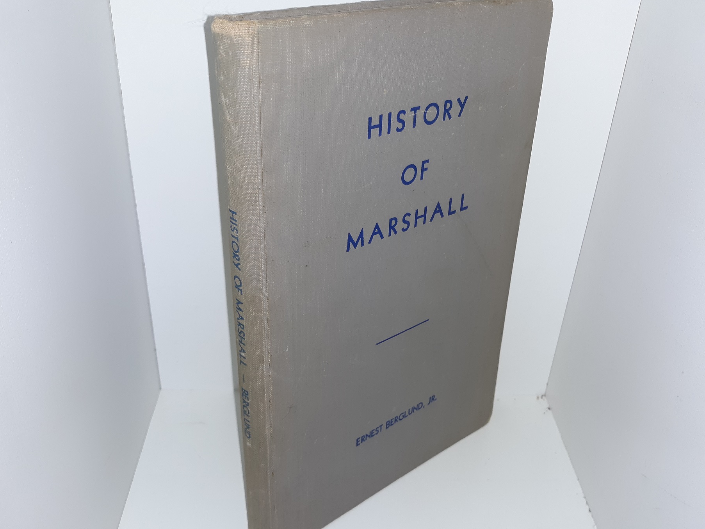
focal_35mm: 32
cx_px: 369
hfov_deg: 56.8
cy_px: 273
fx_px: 652
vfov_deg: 44.2
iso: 50
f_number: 1.7
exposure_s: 1/120
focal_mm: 3.7
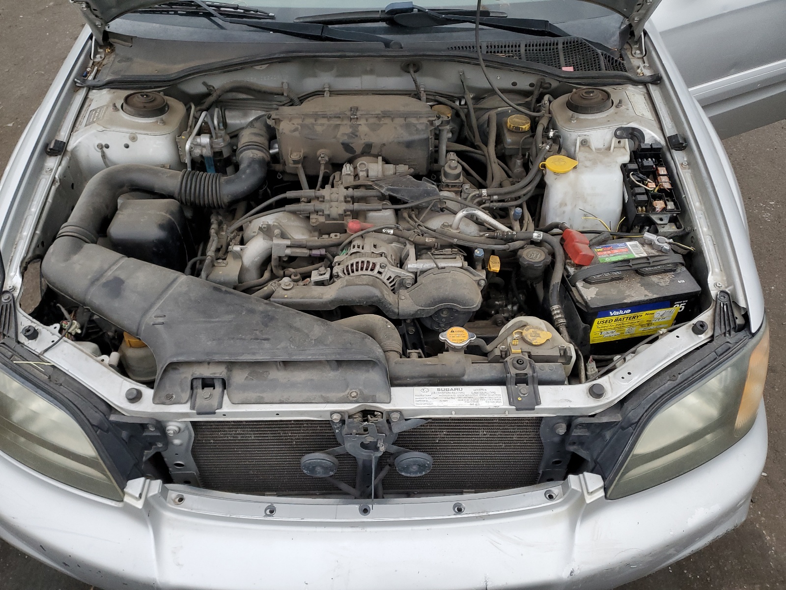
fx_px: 590
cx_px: 393
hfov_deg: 67.3
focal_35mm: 26
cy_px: 295
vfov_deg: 53.1
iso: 85
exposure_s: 1/120
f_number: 1.5
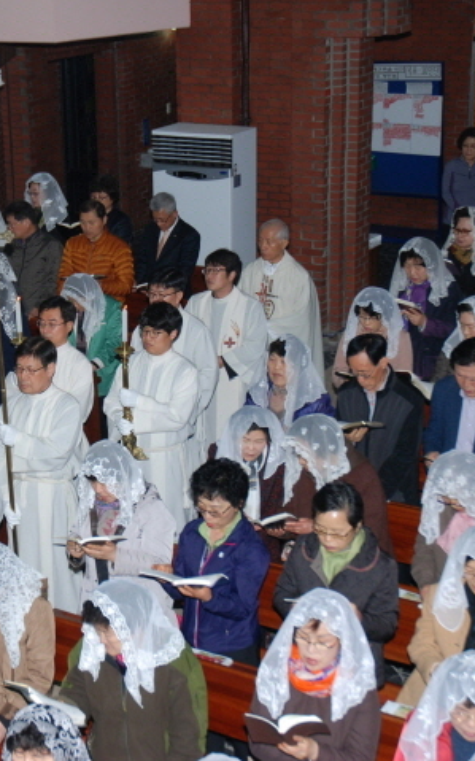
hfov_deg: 19.2
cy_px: 379
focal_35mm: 67
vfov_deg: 30.7
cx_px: 54
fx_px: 1384
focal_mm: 29
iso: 200
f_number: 4.5
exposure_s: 1/60
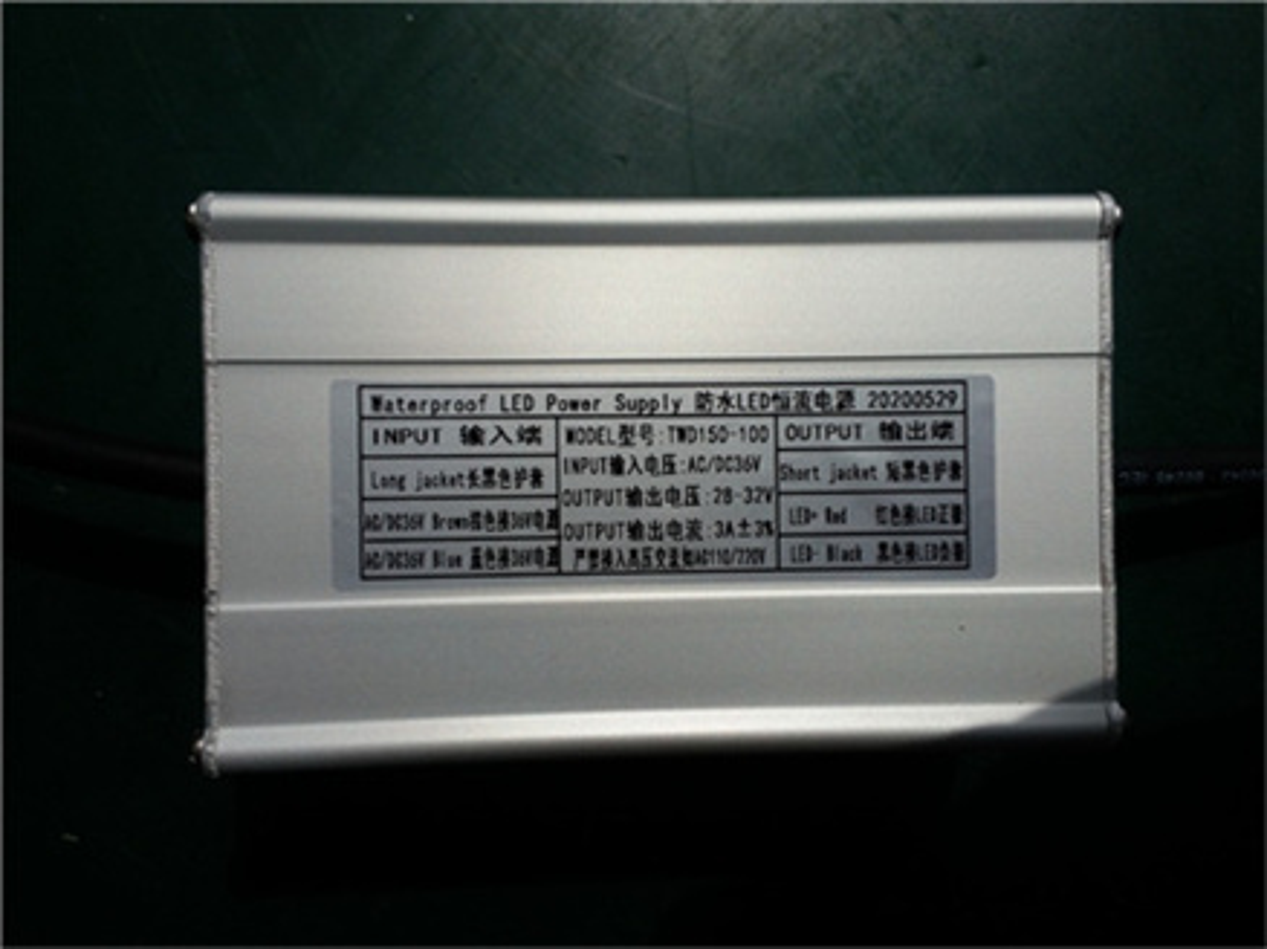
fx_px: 988
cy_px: 474
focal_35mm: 27
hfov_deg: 65.4
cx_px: 634
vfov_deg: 51.3
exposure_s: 1/1018
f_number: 2.09
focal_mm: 3.6
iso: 50
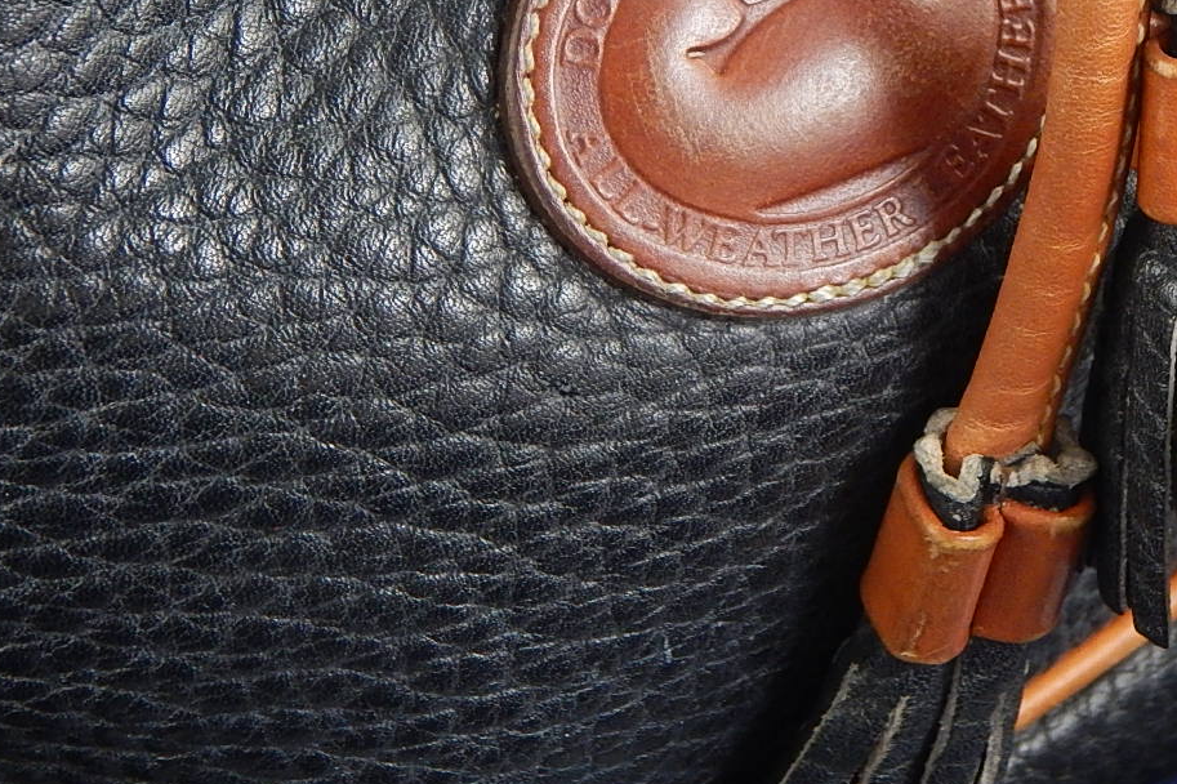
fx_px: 5066
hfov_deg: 13.2
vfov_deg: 8.8
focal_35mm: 155
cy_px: 39
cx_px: 891
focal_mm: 15.3
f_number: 4.3
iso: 400
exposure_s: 1/25
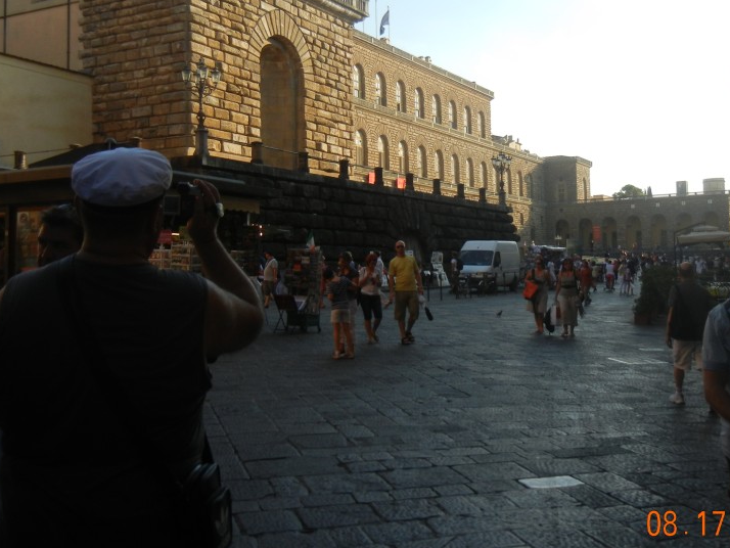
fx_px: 907
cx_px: 445
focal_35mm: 43
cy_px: 213
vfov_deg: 33.5
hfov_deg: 43.6
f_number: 3.5
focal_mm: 5.4
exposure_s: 1/758
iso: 160
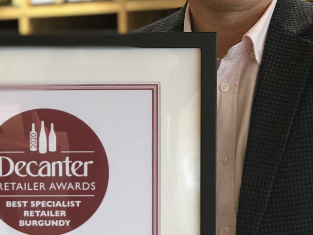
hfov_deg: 12.5
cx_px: 162
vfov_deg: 9.4
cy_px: 131
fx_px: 1429
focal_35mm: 158
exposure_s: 1/20
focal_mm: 6
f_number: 2.4
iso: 160
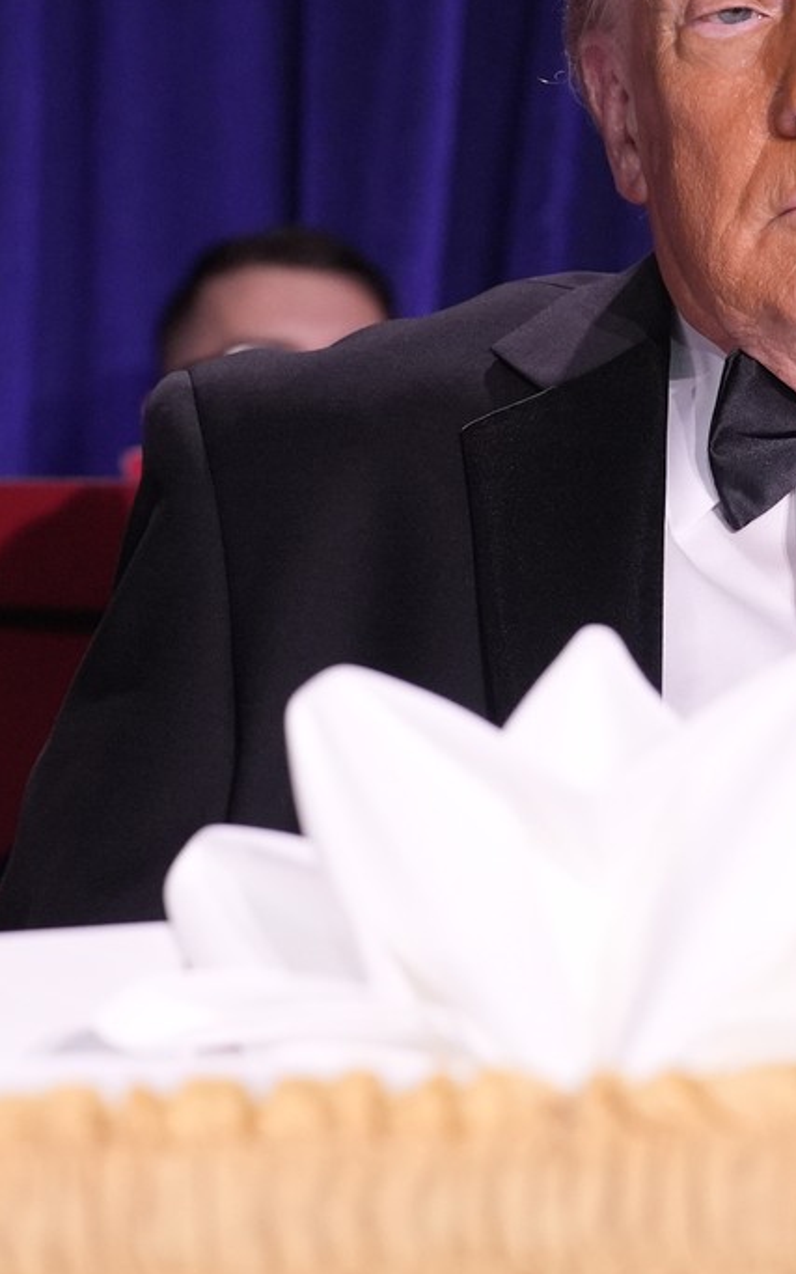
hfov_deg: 7.0
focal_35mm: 188
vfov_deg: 11.1
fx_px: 6524
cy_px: 171
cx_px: 708
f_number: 4.5
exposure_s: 1/250
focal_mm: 70
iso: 2500
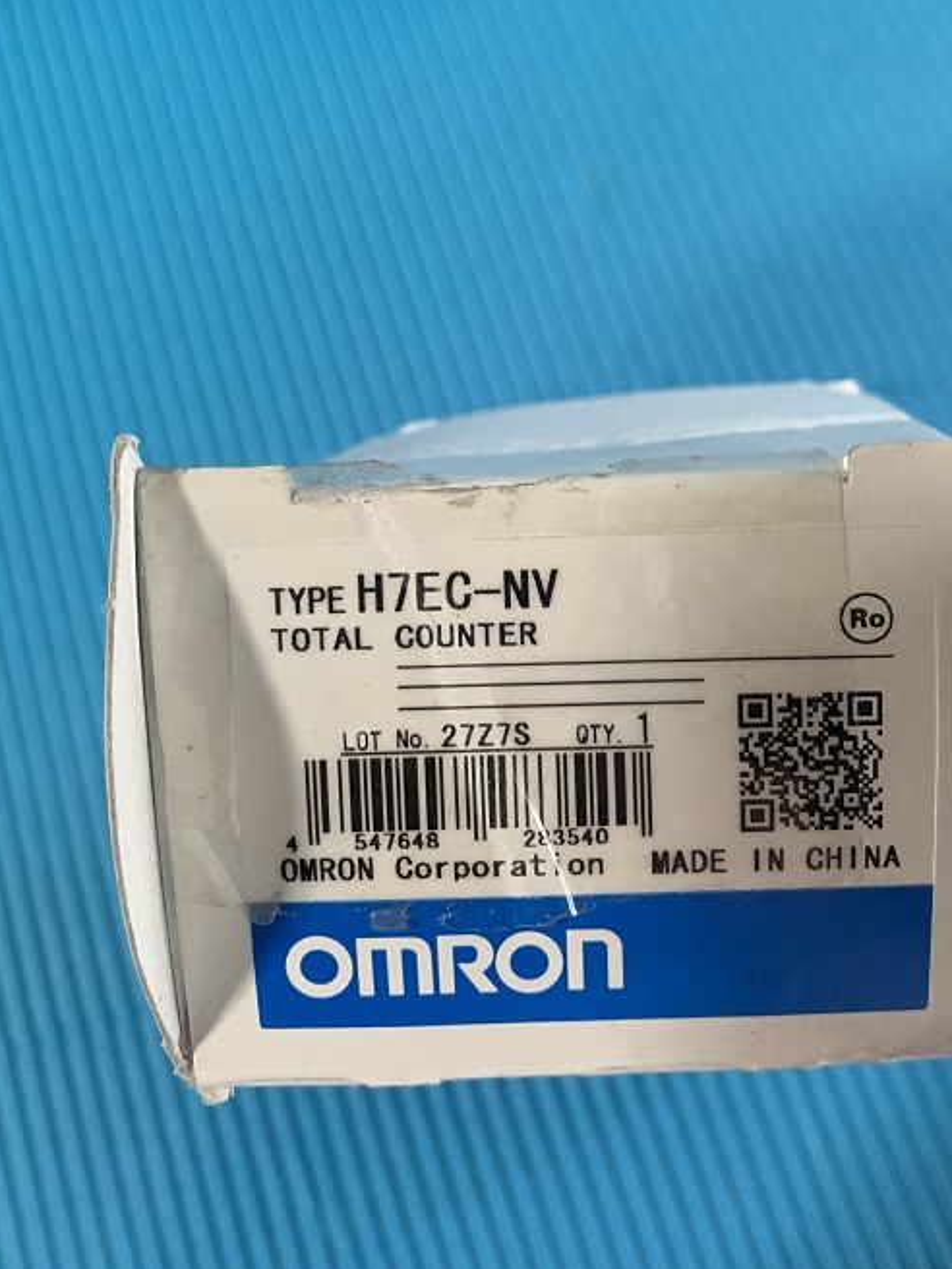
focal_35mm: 32
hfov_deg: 44.0
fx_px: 1173
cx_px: 562
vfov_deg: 56.7
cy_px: 558
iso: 320
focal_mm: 4.25
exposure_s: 1/60
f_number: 1.8
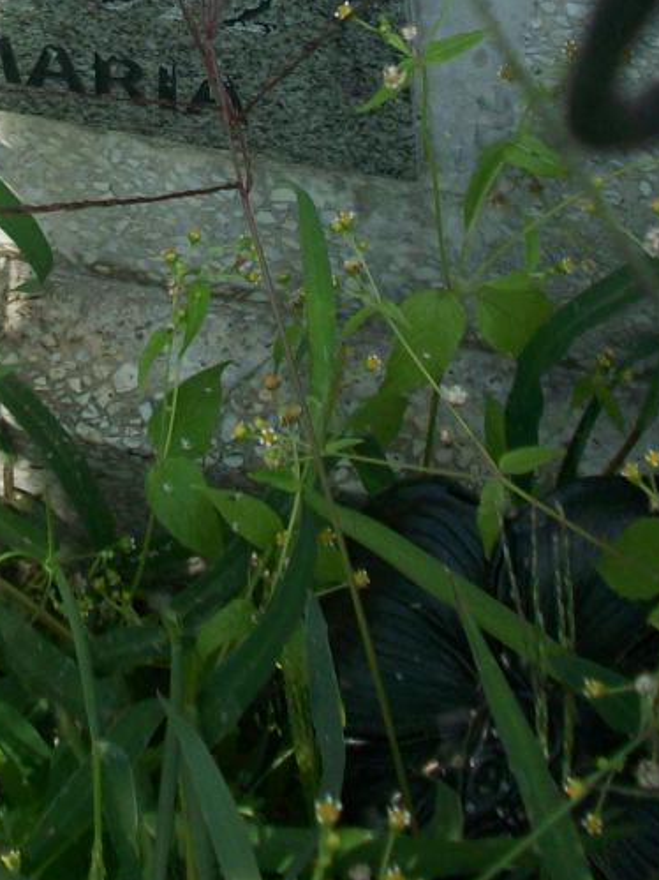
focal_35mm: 95
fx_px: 2412
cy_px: -120
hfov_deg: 15.3
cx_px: 4
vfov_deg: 19.7
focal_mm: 6.2
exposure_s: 1/320
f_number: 5.6
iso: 80
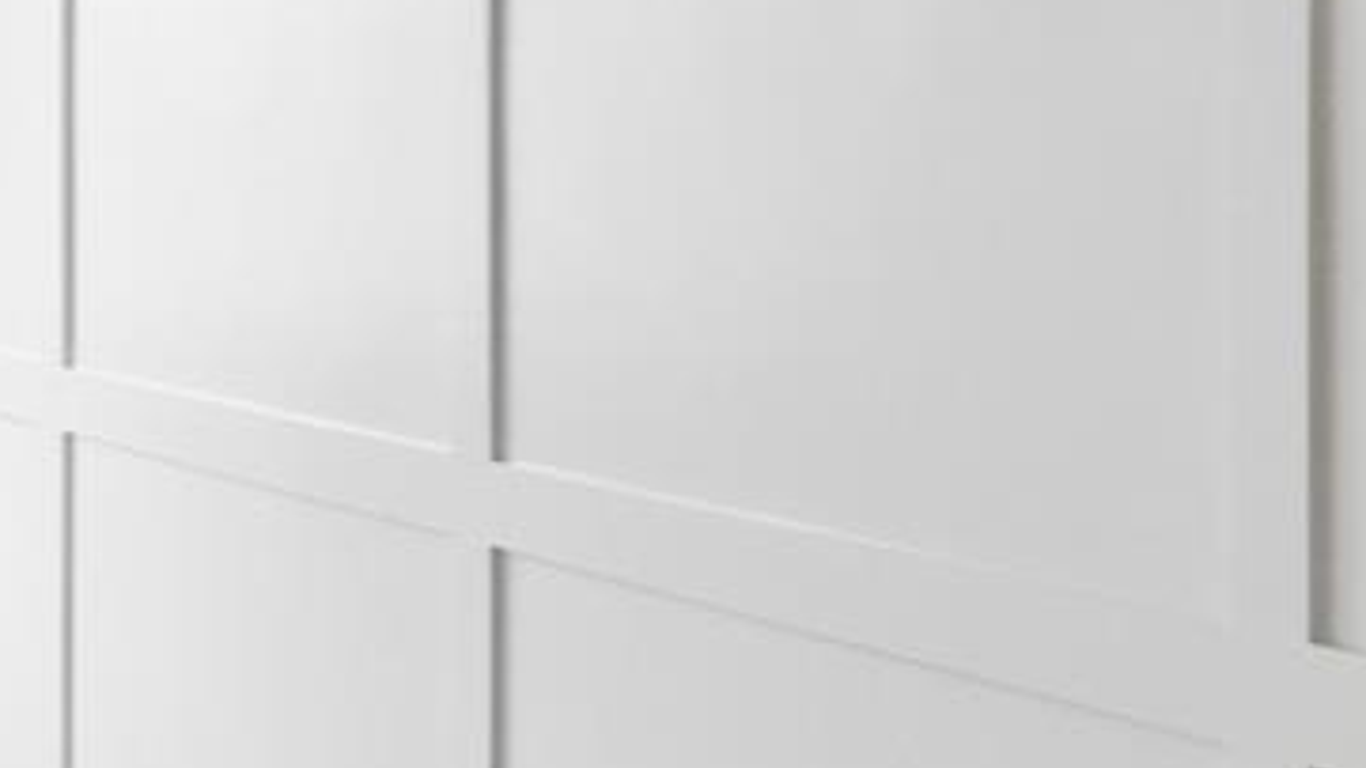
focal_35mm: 101
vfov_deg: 11.9
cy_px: 47
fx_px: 3658
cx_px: -231
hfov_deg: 20.0
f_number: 5
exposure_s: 1/80
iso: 125
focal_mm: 17
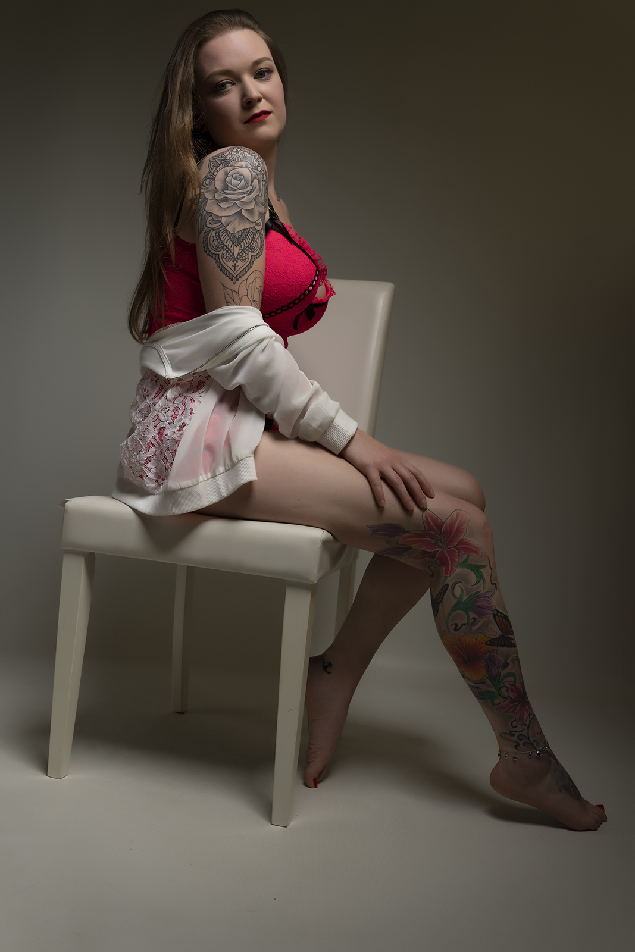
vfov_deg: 54.4
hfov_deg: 37.9
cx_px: 318
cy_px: 476
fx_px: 926
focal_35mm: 35
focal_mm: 35
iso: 50
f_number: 5
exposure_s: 1/200
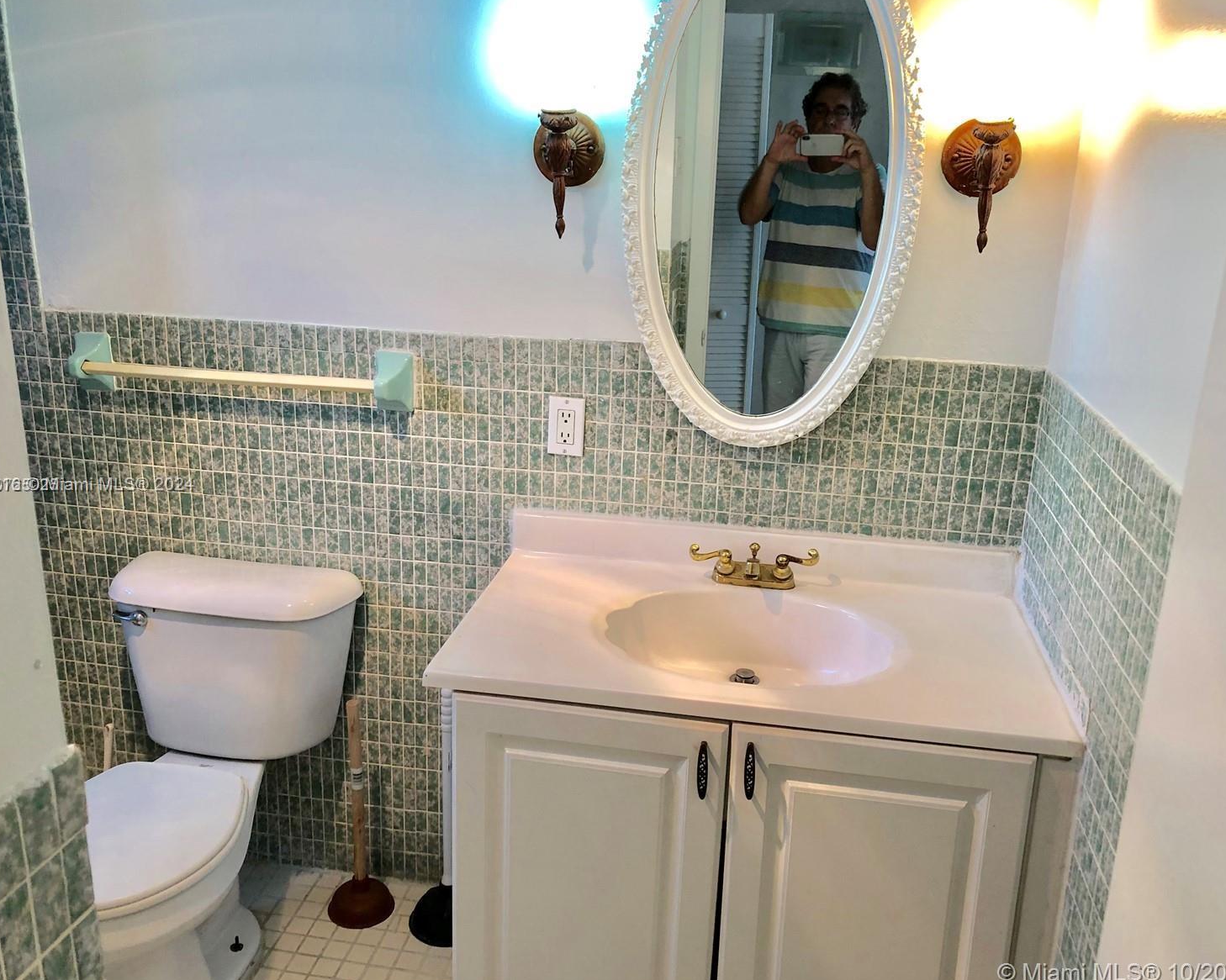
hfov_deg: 58.8
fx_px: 1088
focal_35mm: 30
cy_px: 486
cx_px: 598
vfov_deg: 48.5
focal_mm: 4
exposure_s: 1/30
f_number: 1.8
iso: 25
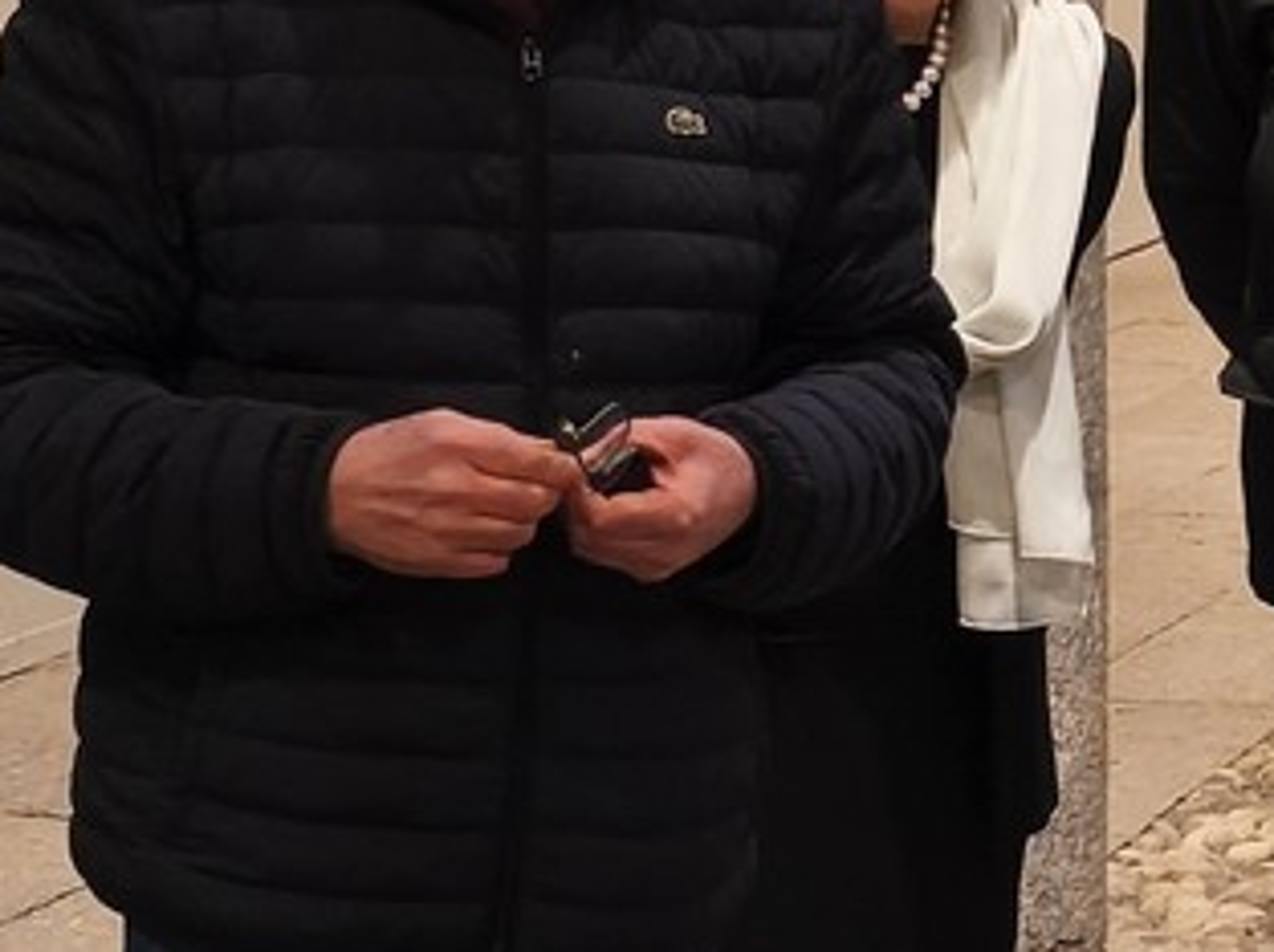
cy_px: 90
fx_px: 6397
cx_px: 1140
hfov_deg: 11.3
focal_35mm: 174
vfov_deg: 8.5
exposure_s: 1/50
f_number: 1.65
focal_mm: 6.18
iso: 640
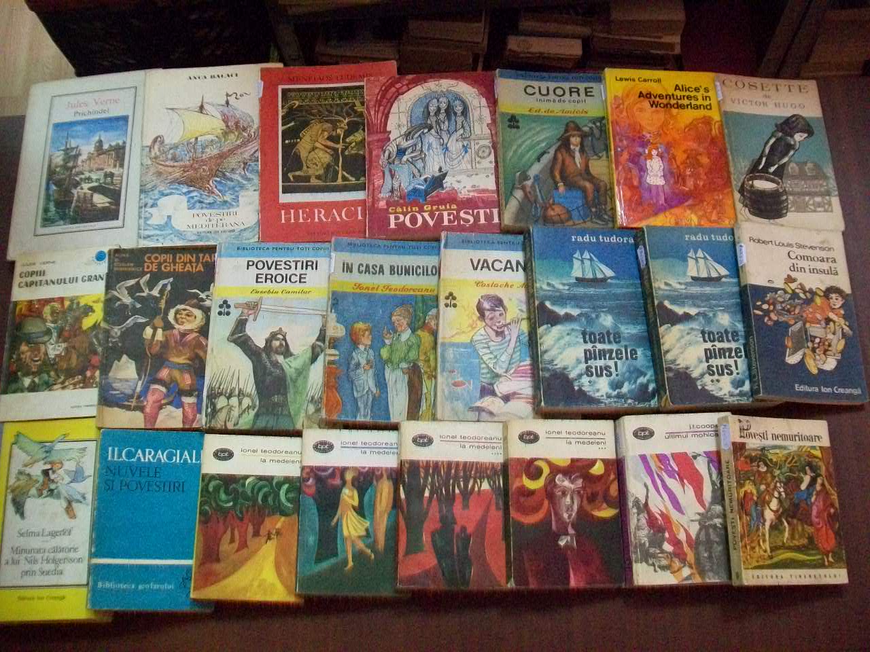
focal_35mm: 36
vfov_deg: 39.7
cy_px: 326
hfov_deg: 51.4
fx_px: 905
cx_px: 435
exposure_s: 1/40
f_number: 2.7
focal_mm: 6
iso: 400
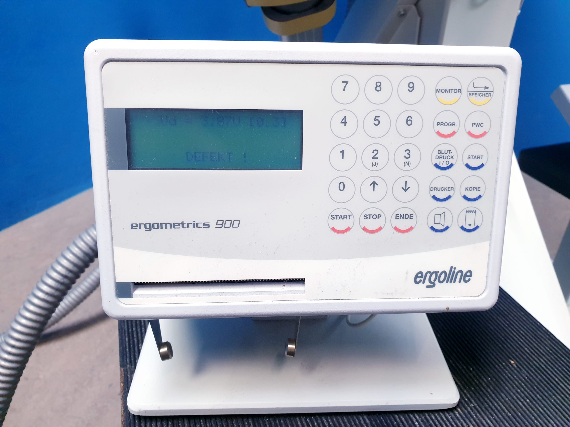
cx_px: 285
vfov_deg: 53.1
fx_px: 428
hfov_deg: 67.3
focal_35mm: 26
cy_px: 214
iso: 320
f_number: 2.4
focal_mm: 4.3
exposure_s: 1/50
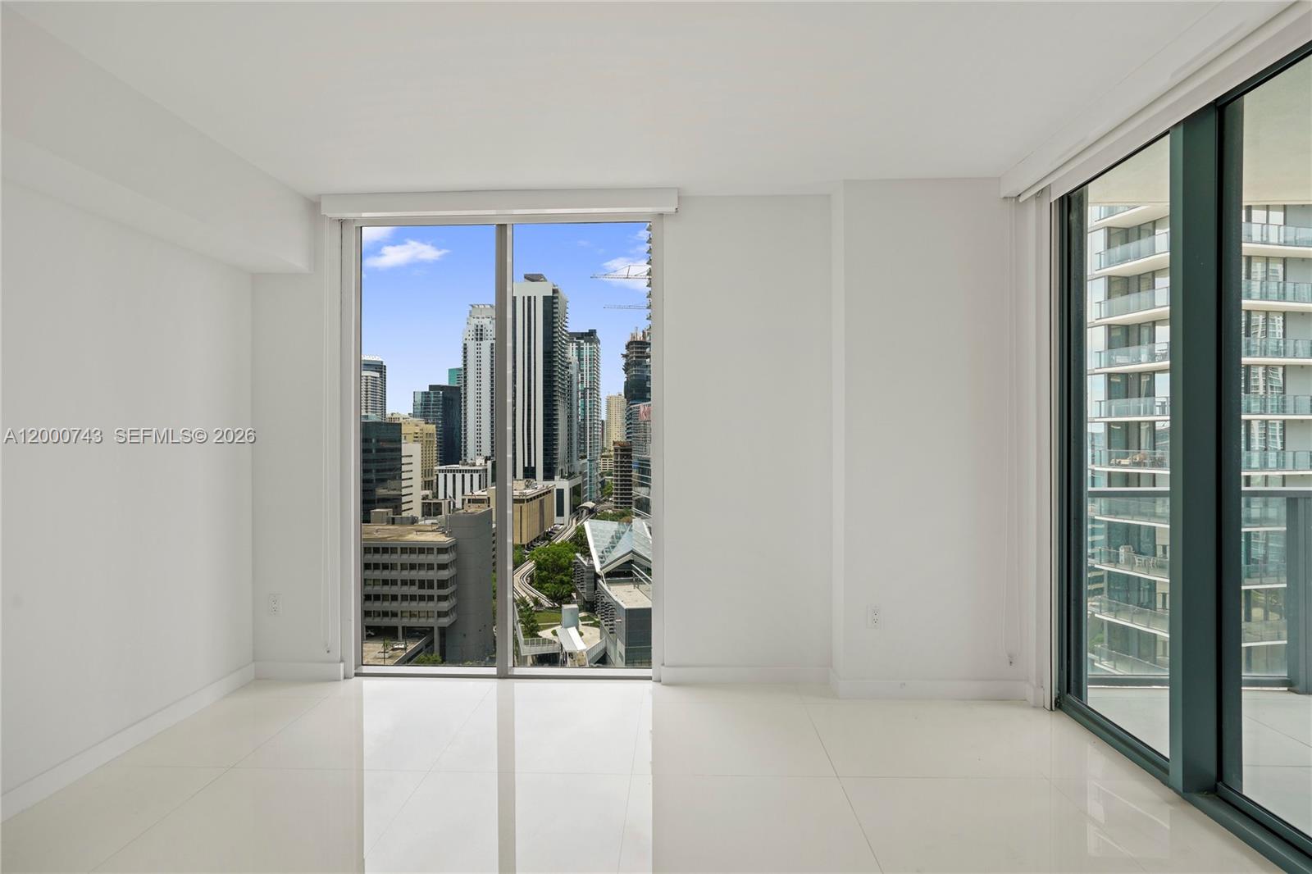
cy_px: 437
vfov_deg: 61.9
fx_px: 729
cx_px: 656
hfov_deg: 84.0
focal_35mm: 20
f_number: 8
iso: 100
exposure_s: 1/15
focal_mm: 20
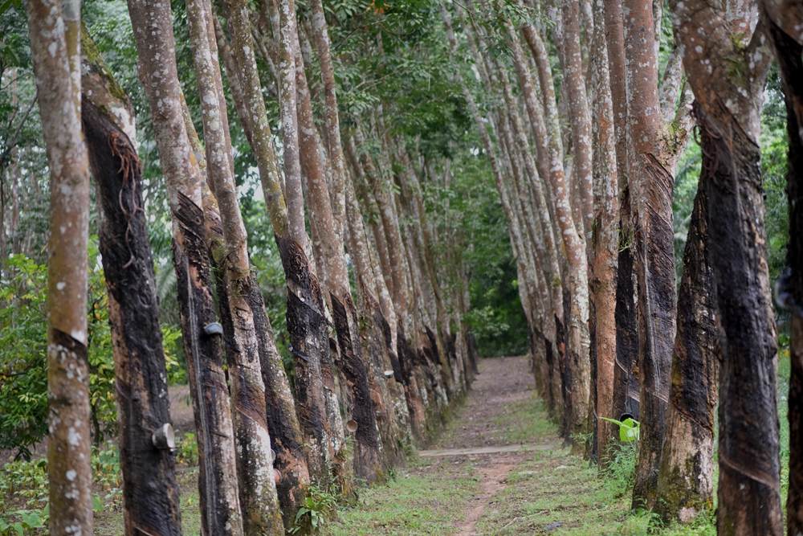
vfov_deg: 13.0
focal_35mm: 105
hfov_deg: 19.5
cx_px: 402
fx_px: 2342
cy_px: 268
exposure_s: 1/100
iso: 400
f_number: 3.2
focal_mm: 105
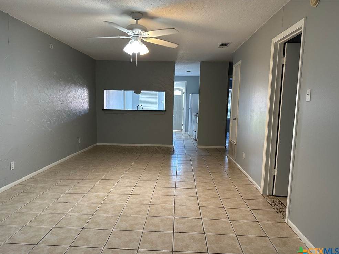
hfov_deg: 69.4
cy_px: 132
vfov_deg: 54.9
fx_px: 245
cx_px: 171
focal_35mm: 25
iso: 160
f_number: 1.78
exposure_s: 1/60
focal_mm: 6.86
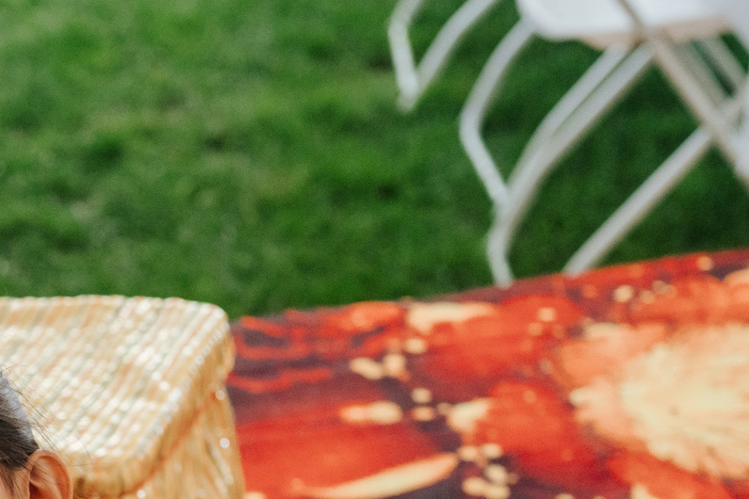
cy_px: 757
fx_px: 3349
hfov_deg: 12.3
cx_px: -294
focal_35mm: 161
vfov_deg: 8.3
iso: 640
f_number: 3.2
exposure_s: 1/320
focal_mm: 50
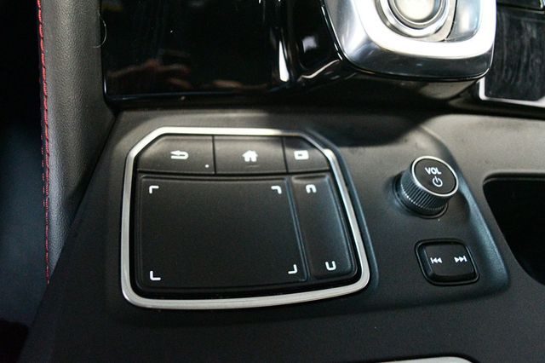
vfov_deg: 43.6
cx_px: 272
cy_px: 182
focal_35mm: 30
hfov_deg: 62.0
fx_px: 454
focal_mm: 20
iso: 12800
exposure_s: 1/50
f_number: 3.8
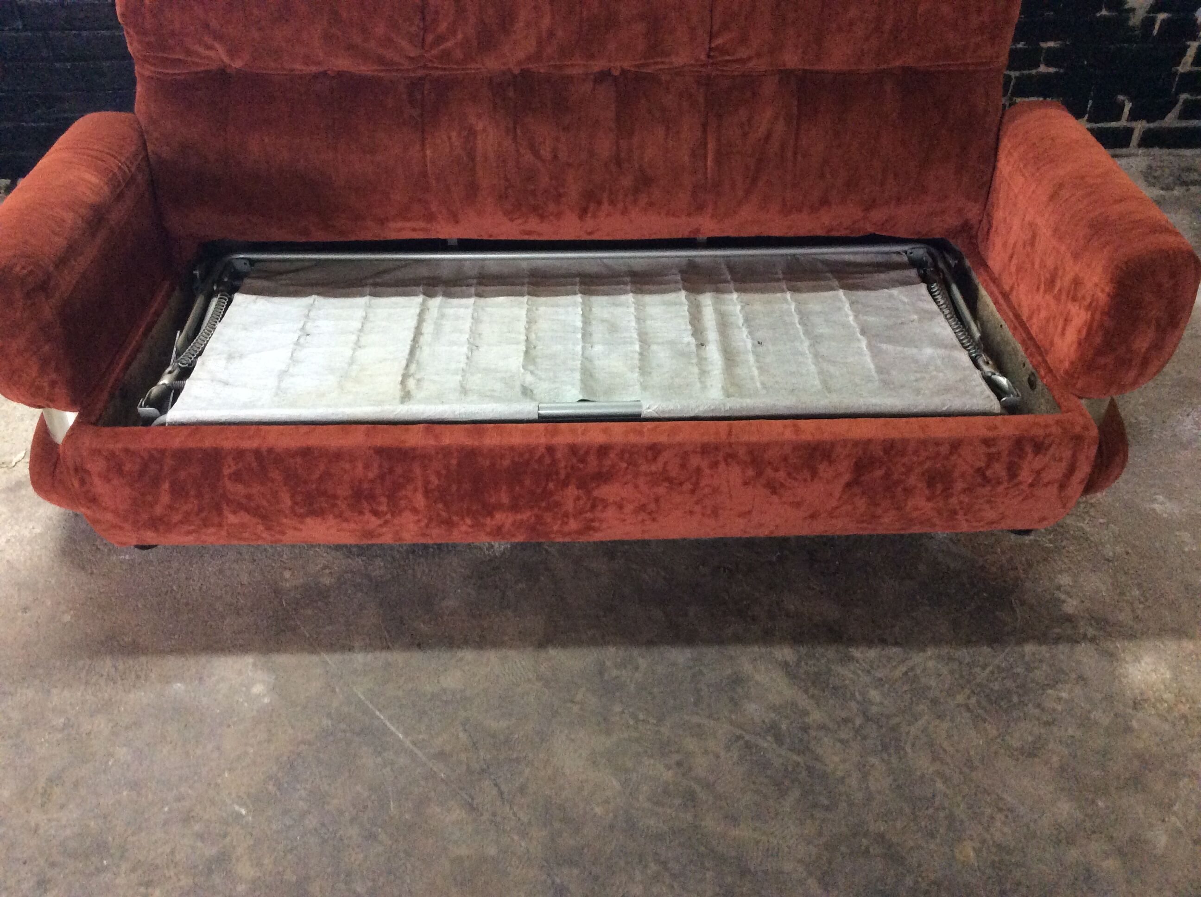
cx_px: 600
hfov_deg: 56.9
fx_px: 1109
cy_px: 448
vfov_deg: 44.1
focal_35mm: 32
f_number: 2.4
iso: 250
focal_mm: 3.3
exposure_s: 1/25
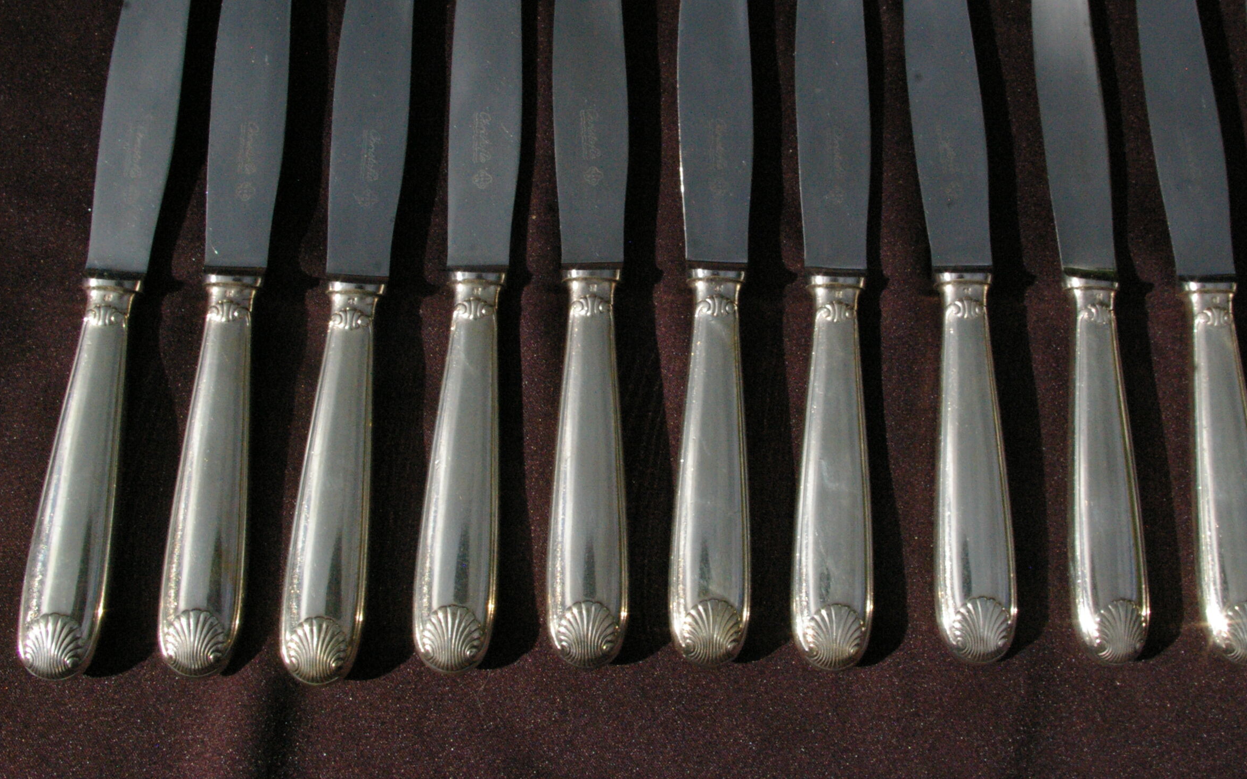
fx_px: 1733
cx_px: 702
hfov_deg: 39.5
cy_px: 281
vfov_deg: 25.3
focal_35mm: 51
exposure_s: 1/1500
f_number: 16
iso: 1600
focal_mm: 26
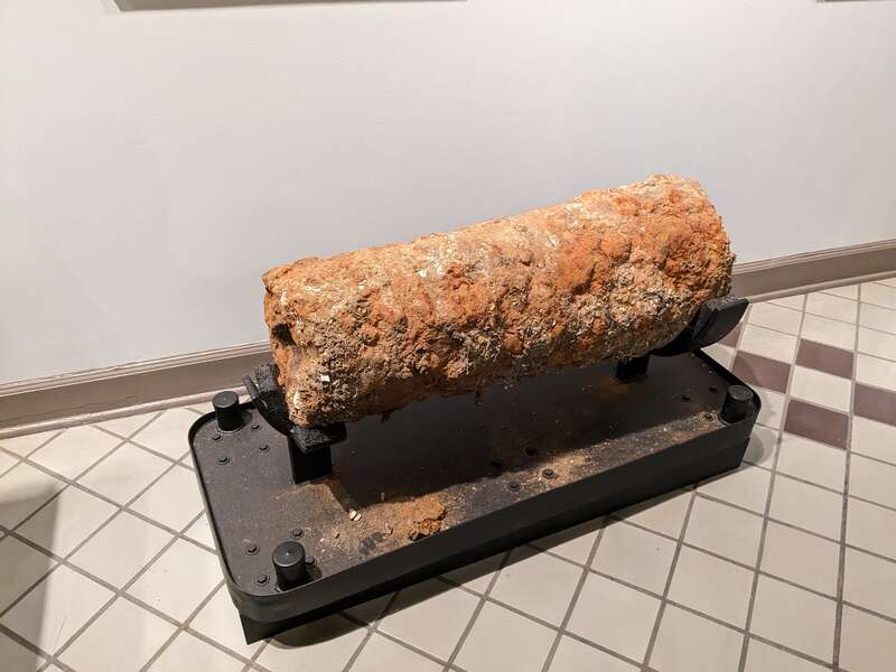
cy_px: 336
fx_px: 699
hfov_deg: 65.3
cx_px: 448
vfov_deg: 51.4
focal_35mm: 27
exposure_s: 1/120
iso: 1052
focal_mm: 4.38
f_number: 1.73
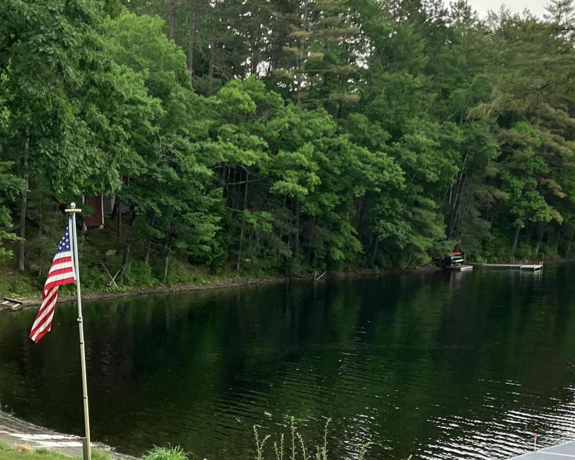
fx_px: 1157
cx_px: 275
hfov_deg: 27.9
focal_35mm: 68
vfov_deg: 21.9
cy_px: 431
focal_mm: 3.99
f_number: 1.8
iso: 64
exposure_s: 1/121
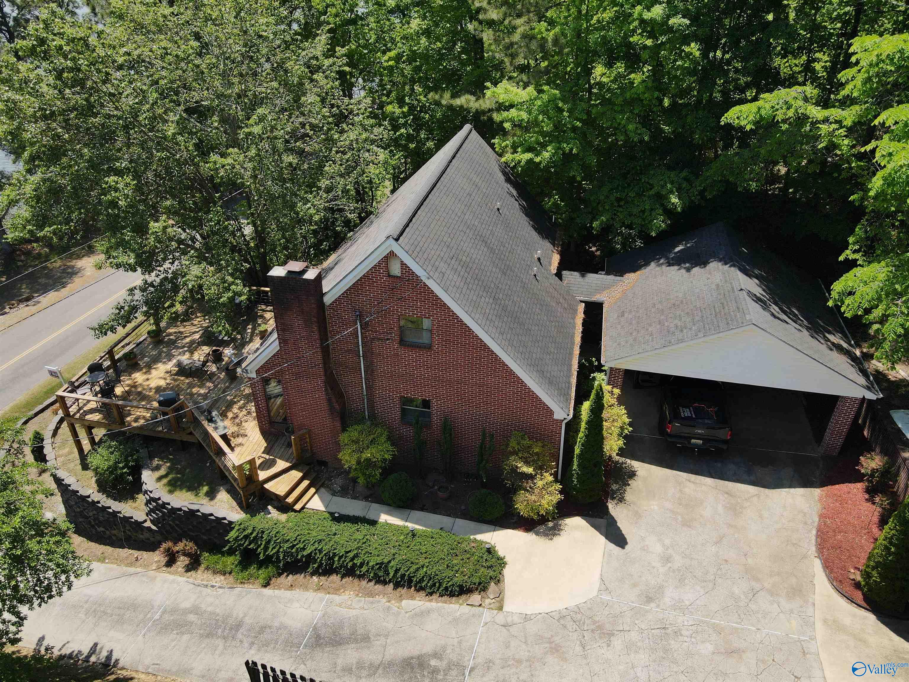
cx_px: 454
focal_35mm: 24
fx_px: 630
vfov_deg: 56.8
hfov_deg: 71.6
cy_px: 341
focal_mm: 4.5
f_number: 2.8
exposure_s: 1/640
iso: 100
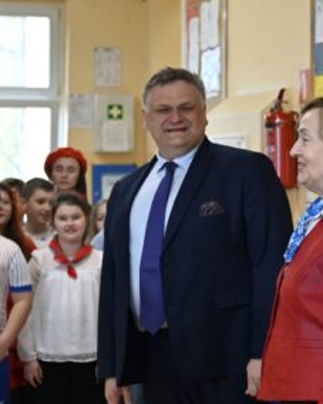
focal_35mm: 127
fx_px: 1518
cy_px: 158
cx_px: 346
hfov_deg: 12.0
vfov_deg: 15.1
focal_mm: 43
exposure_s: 1/125
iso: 450
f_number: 2.8
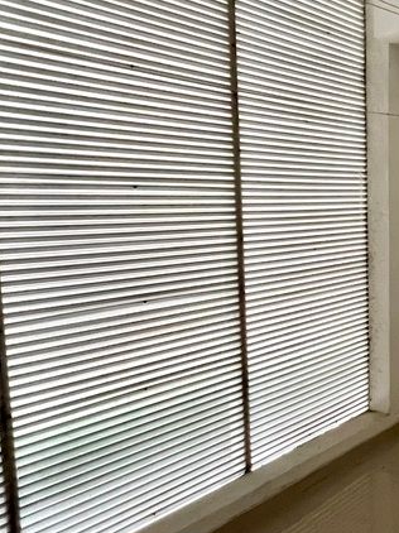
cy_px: 272
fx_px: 569
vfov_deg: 50.2
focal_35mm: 37
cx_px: 466
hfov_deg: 32.6
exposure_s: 1/60
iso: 500
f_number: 1.8
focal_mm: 1.57
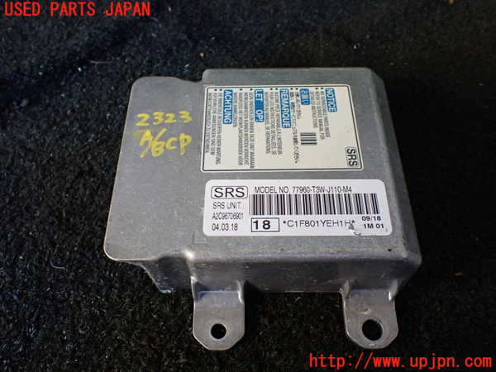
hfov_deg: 60.0
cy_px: 186
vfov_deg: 46.8
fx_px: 430
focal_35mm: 30
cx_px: 248
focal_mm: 5.4
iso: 250
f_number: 2.3
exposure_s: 1/125
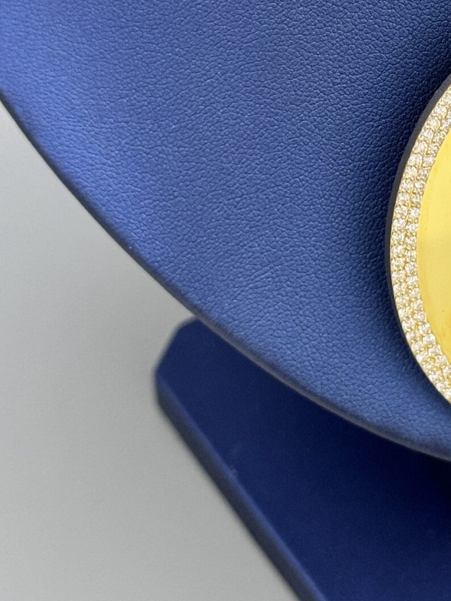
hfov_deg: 12.6
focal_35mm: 116
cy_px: 29
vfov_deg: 16.7
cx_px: 432
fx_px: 2016
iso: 200
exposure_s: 1/40
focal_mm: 6.86
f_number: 1.78
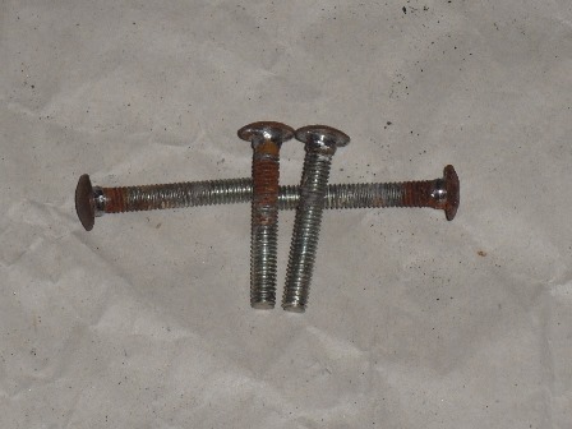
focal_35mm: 117
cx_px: 286
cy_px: 214
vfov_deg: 12.7
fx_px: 1933
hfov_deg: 16.8
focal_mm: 20.9
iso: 120
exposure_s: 1/60
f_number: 15
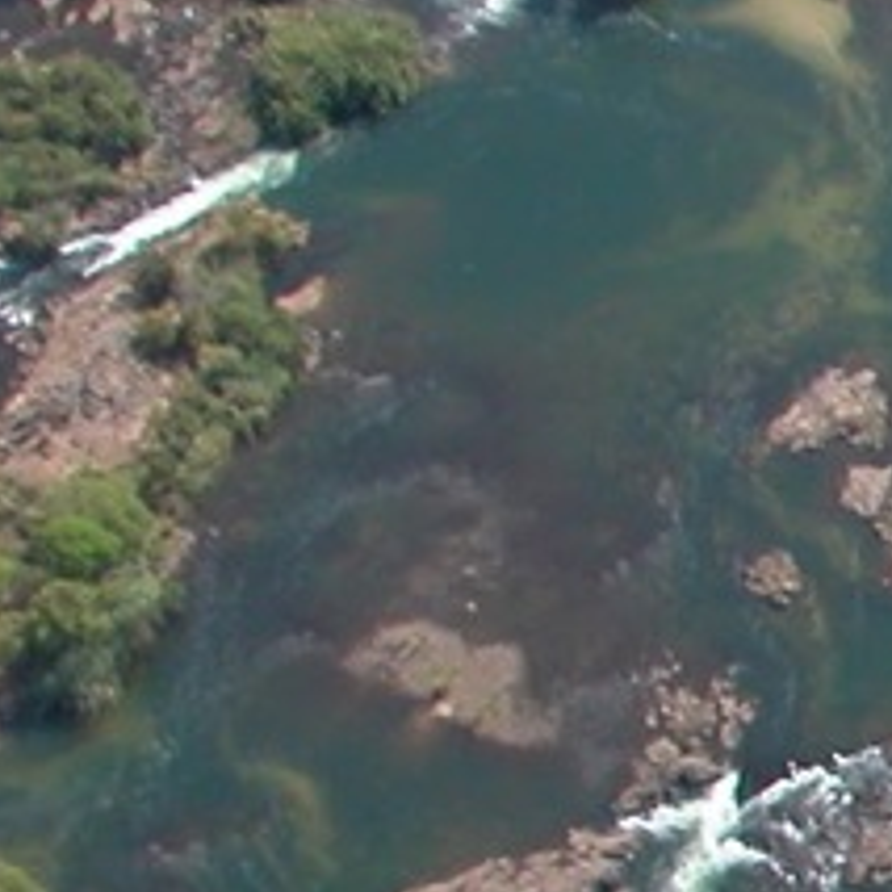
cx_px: 2192
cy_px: 785
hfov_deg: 7.9
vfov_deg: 8.6
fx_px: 5918
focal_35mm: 203
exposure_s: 1/308
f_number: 5
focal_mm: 8.9
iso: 100
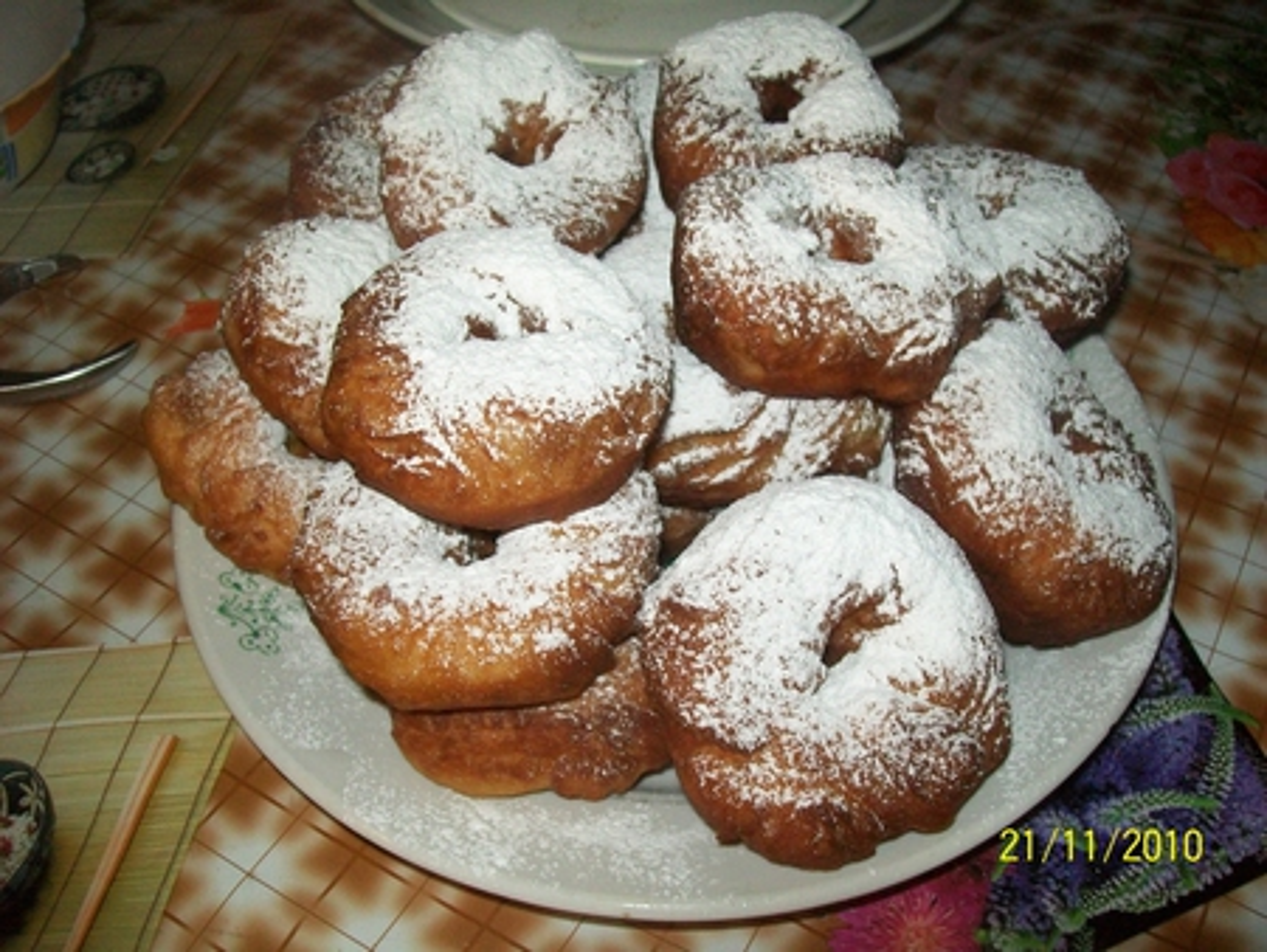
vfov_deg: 39.7
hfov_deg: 51.3
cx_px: 634
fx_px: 1318
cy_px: 476
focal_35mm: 36
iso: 160
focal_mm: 6
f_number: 2.7
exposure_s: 1/60
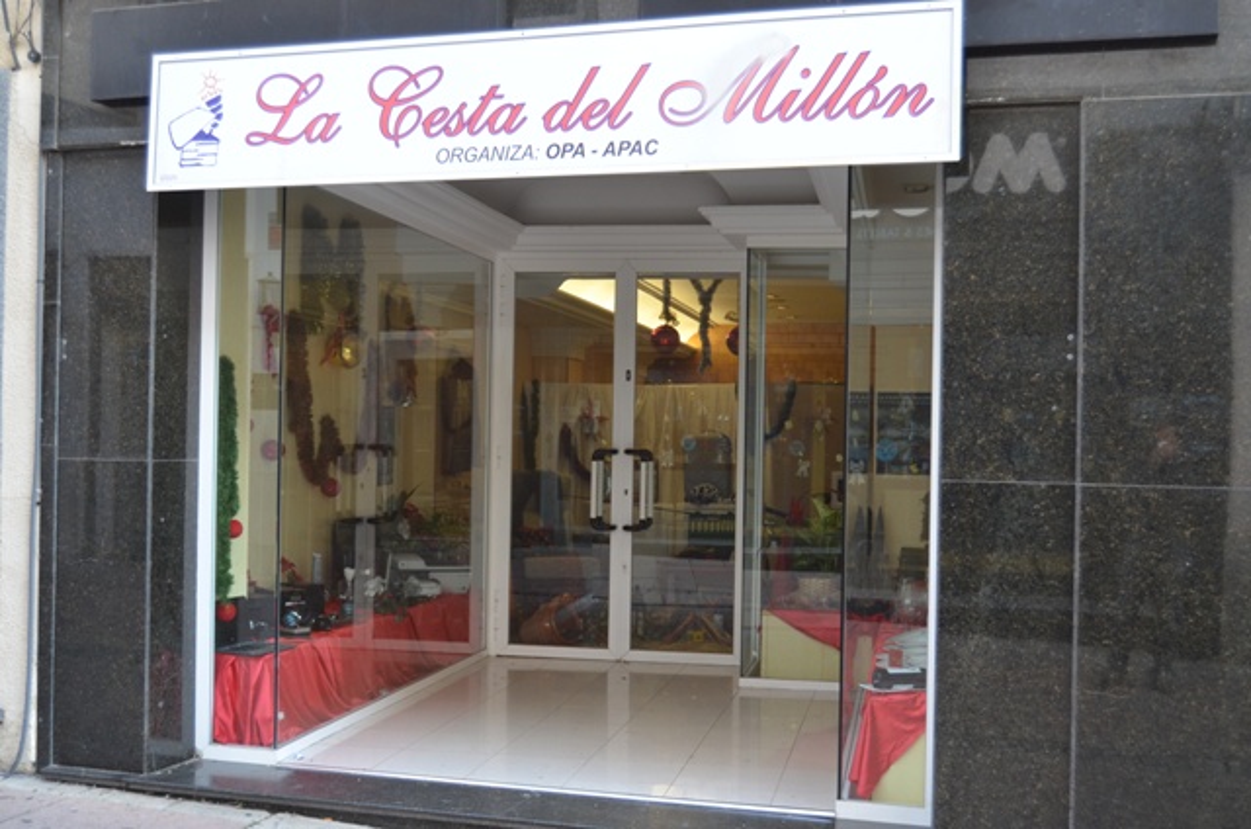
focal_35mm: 45
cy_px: 414
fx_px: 1561
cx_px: 626
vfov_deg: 29.7
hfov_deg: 43.7
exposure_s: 1/100
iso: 400
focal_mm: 30
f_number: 5
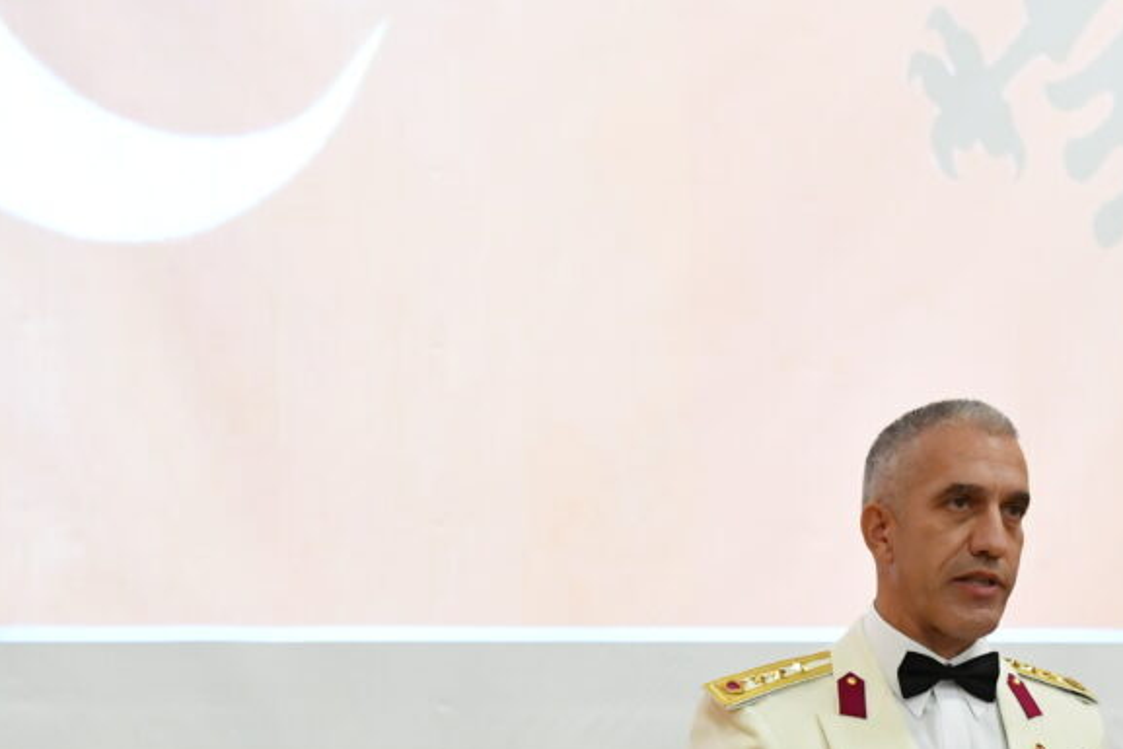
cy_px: 750
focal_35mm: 103
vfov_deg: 13.1
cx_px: 895
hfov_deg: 19.6
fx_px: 3217
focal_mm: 31
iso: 4000
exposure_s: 1/100
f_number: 2.8
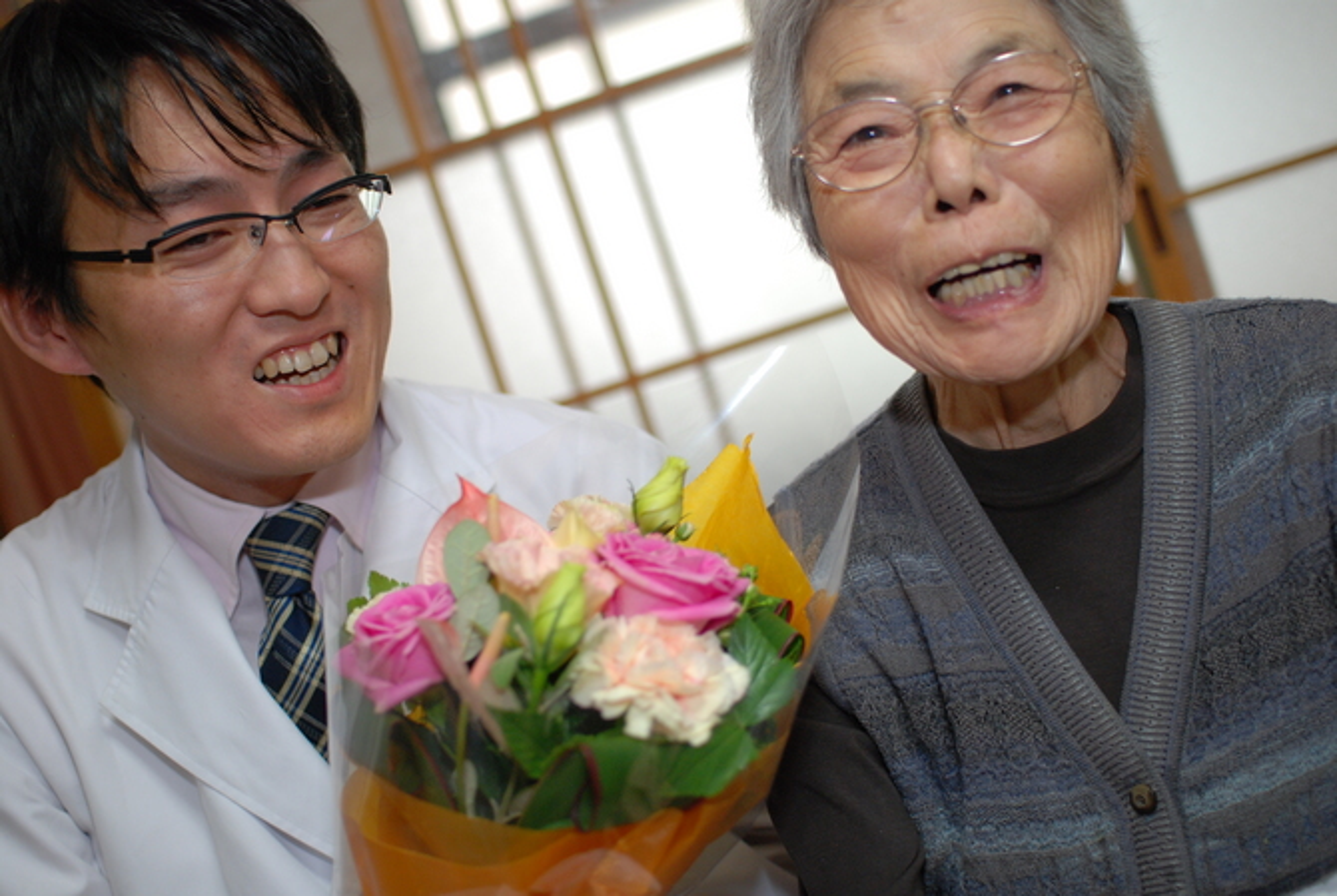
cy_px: 448
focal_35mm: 45
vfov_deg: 30.0
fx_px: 1674
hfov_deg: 43.5
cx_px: 668
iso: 320
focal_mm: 30
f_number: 1.6
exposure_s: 1/125
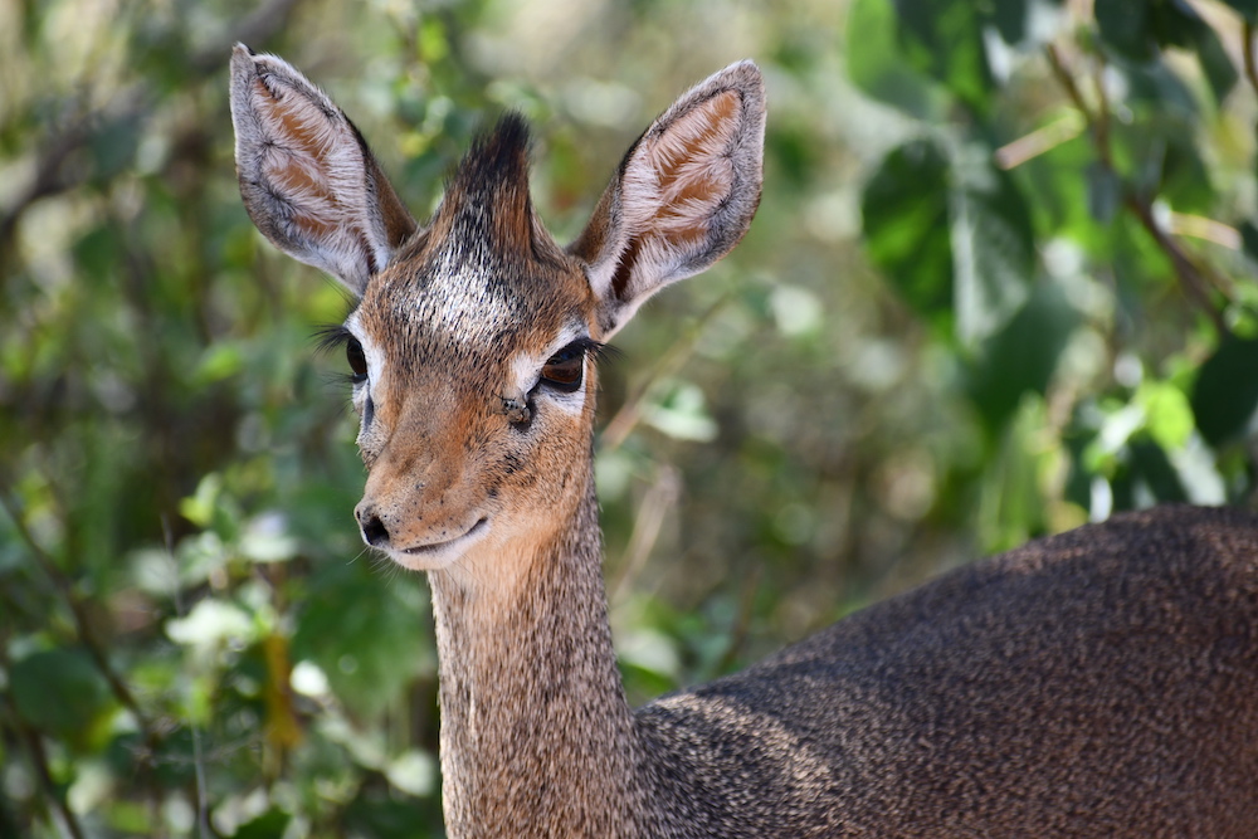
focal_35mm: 450
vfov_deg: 3.1
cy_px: 420
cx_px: 629
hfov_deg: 4.6
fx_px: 15726
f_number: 6.3
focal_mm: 300
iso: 500
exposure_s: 1/500
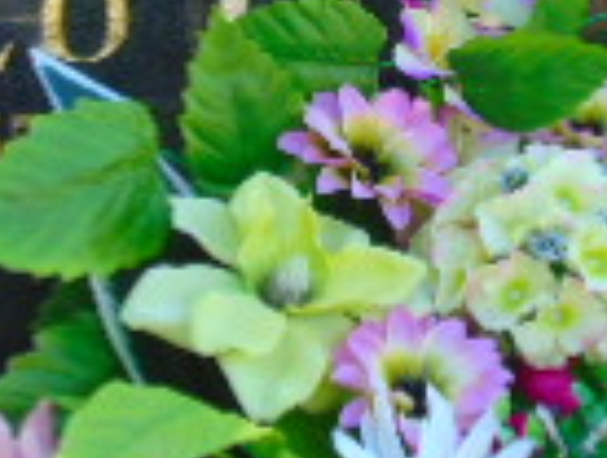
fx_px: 3250
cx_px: 343
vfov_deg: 8.0
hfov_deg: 10.7
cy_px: -13
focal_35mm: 185
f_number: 3.9
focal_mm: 7.1
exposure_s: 1/125
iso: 80
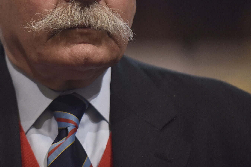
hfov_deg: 5.4
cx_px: 38
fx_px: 2663
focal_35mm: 382
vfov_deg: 3.6
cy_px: 14
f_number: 4.5
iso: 2000
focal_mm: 200
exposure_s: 1/160
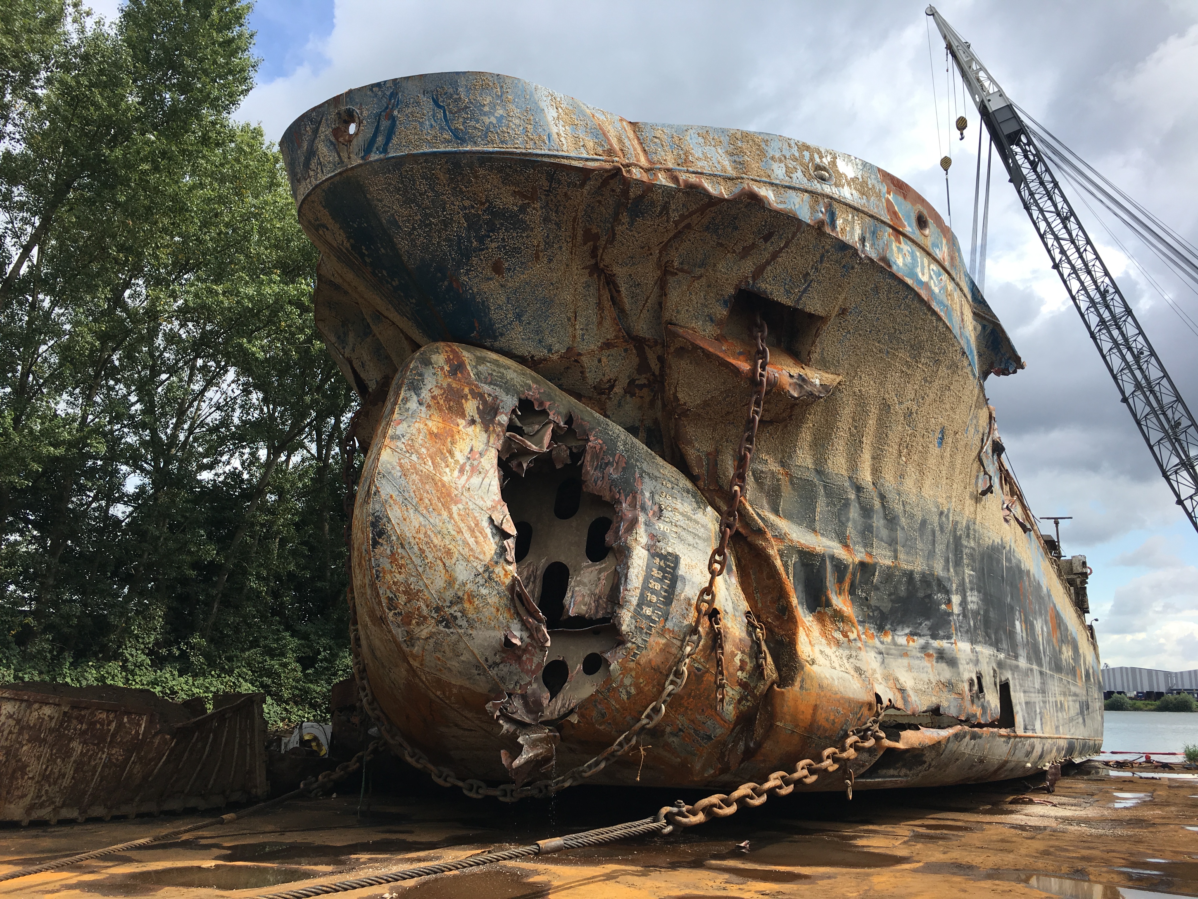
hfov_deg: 61.7
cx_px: 599
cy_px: 450
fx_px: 1004
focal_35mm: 29
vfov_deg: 48.2
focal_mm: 4.15
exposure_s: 1/785
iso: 25
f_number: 2.2
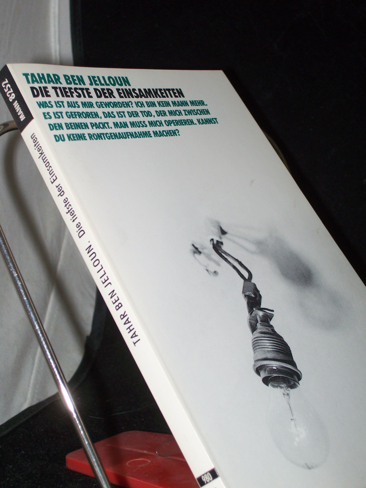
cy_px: 244
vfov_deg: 29.4
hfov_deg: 22.3
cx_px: 183
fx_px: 930
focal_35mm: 66
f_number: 3.6
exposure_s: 1/80
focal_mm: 11
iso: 80
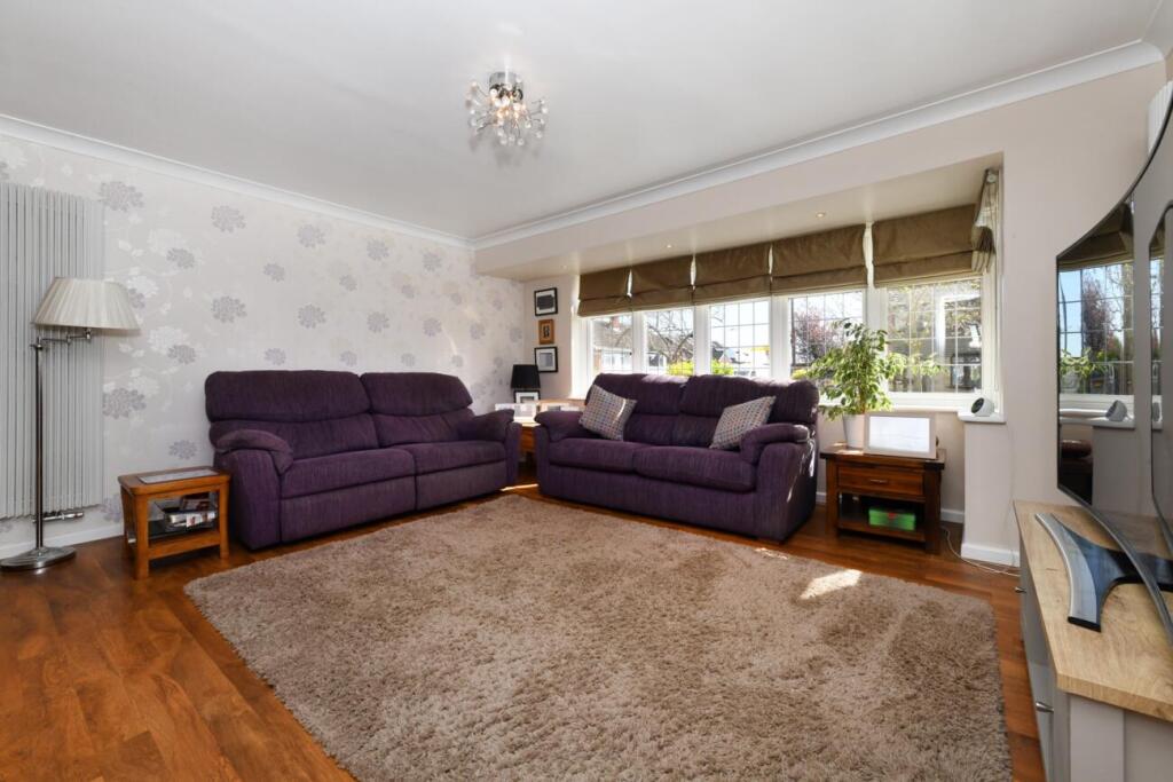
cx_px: 586
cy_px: 391
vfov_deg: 81.2
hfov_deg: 104.2
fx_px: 456
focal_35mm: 14
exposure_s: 1/125
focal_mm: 14
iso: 800
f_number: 18
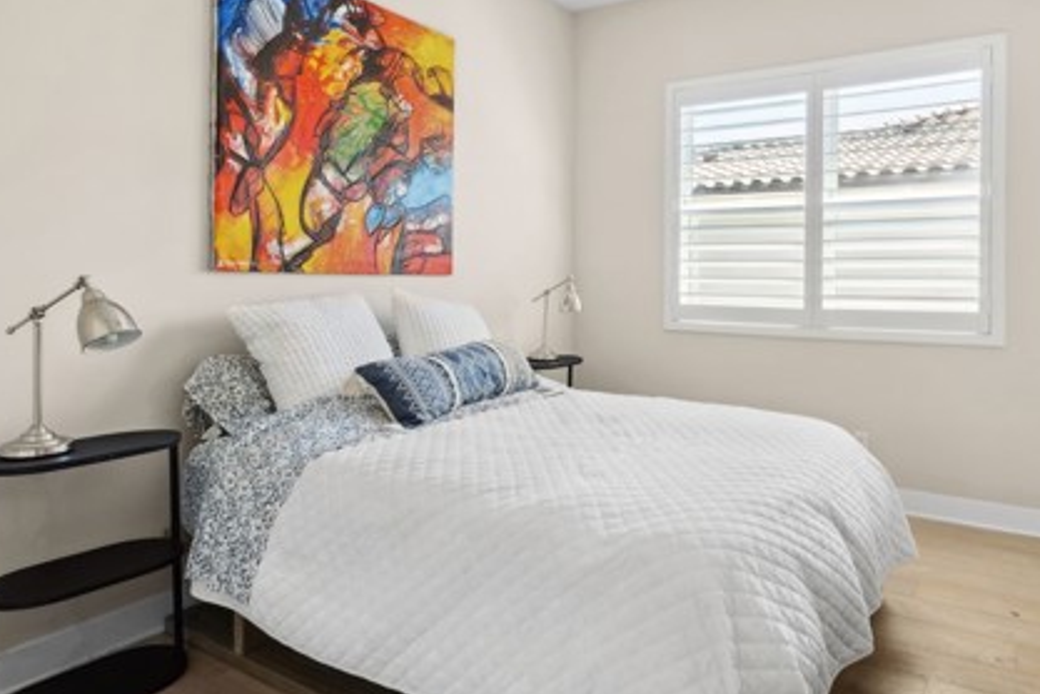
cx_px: 604
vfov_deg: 54.8
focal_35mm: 23
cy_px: 288
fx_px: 664
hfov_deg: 75.6
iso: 200
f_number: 8
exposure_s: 1/2
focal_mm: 10
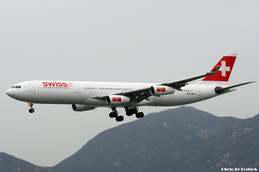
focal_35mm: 360
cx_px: 130
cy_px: 86
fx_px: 2586
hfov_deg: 5.7
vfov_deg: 3.8
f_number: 6.3
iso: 200
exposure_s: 1/640
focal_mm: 240
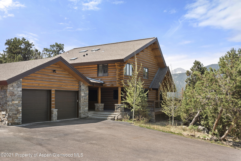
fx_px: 234
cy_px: 80
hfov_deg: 54.4
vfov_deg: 37.9
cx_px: 120
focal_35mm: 35
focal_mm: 35
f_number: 7.1
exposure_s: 1/640
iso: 400
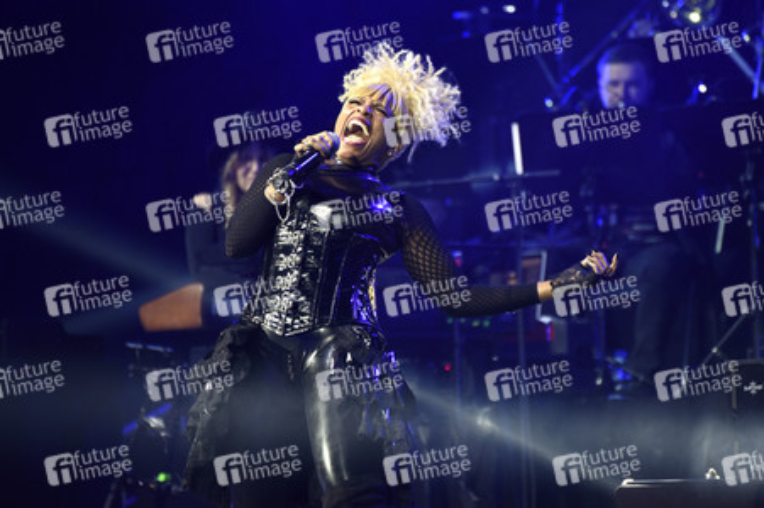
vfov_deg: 4.6
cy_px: 254
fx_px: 6362
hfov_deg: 6.9
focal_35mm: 300
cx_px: 382
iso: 1600
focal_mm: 300
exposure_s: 1/60
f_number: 5.6
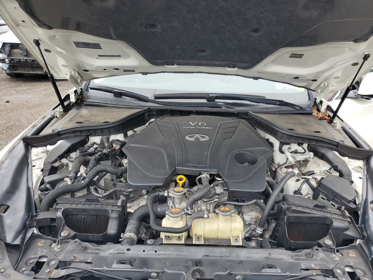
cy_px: 140
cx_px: 186
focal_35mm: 26
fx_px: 280
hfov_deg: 67.3
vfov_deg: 53.1
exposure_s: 1/303
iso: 50
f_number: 1.5
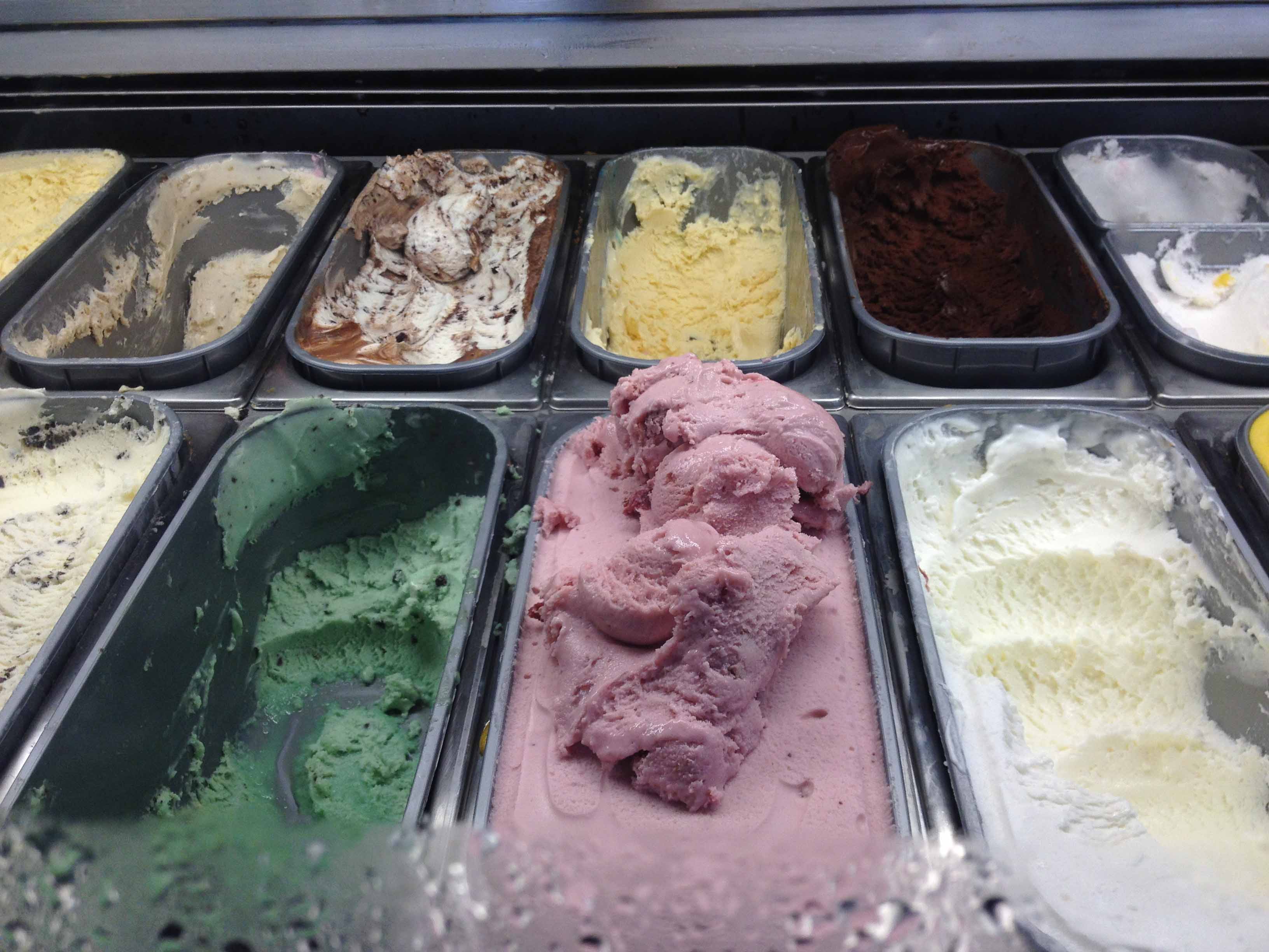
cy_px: 476
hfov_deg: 52.6
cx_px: 634
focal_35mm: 35
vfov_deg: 40.7
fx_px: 1283
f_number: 2.4
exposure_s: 1/120
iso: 80
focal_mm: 4.28
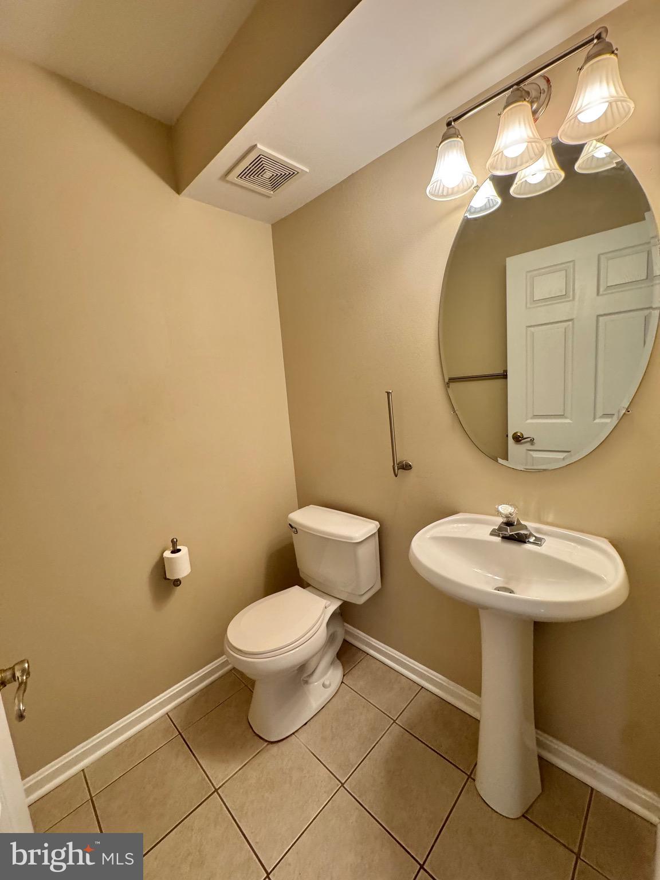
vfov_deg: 102.1
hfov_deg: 85.7
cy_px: 440
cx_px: 330
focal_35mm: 14
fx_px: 356
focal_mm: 2.22
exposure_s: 1/120
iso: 250
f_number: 2.2
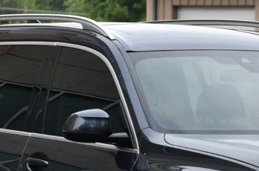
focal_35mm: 448
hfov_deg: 4.6
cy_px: 141
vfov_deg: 3.0
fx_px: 3214
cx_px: 224
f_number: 5.6
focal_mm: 98
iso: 280
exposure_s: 1/250
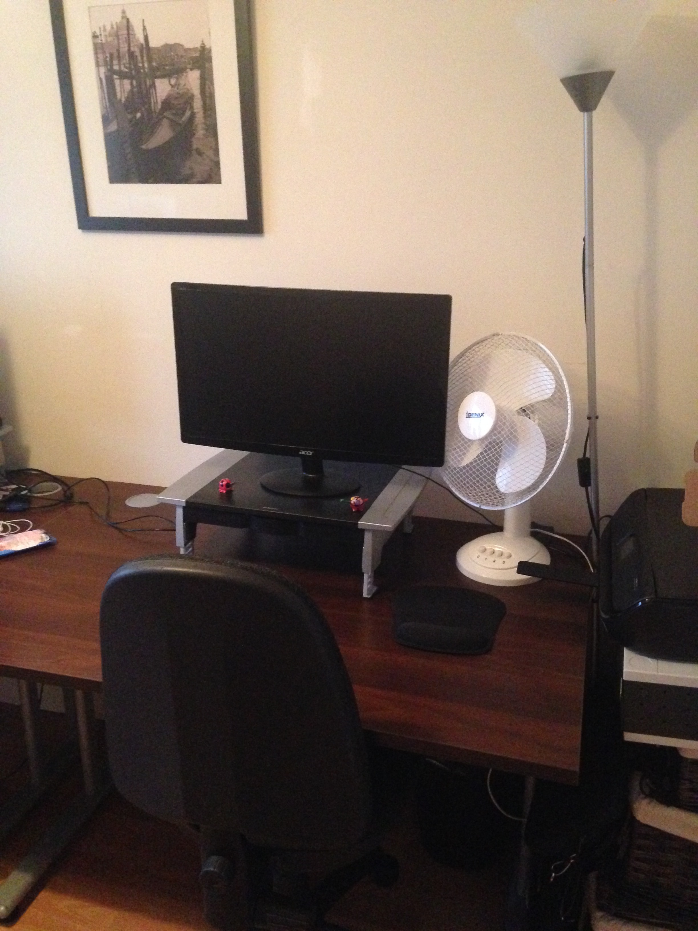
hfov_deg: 42.9
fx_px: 887
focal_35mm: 33
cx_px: 349
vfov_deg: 55.4
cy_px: 466
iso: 800
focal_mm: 4.12
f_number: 2.4
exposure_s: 1/15
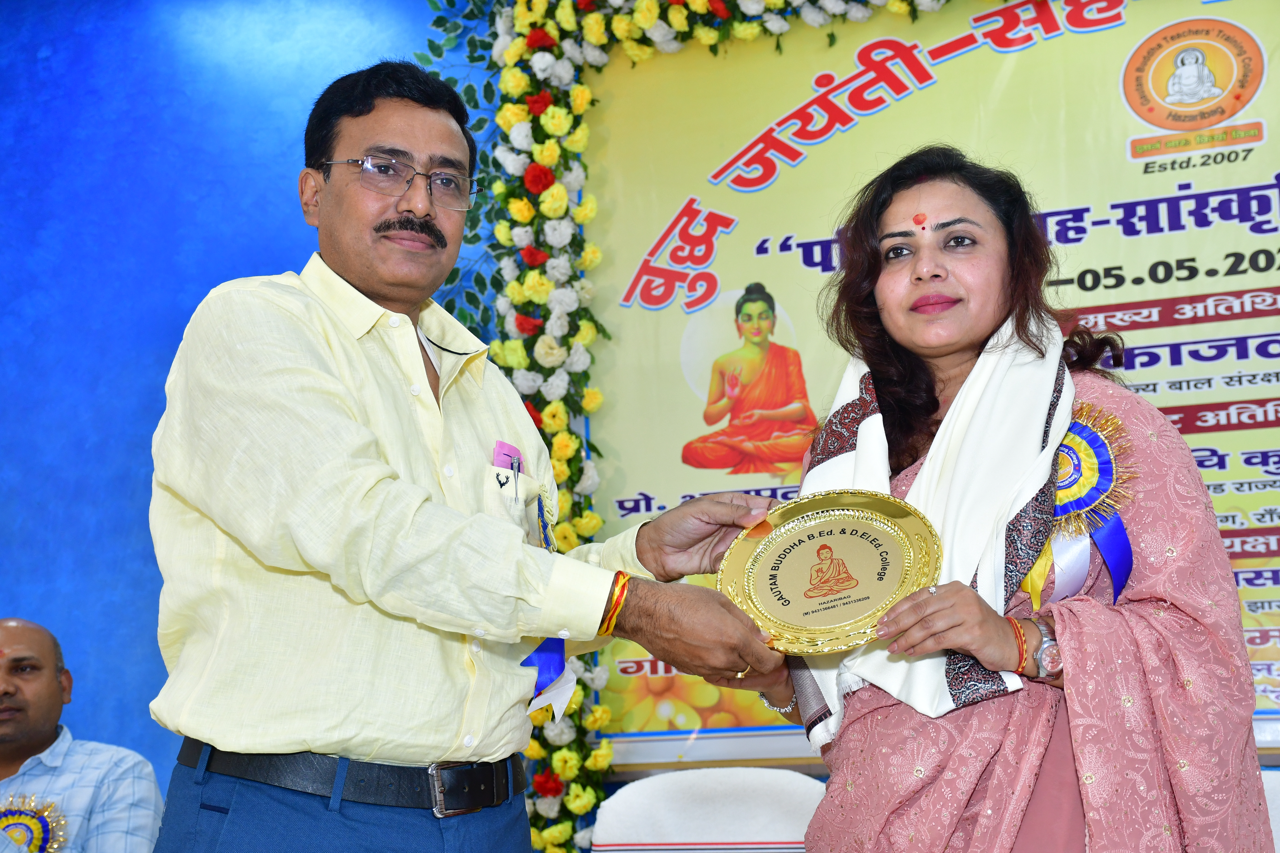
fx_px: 2133
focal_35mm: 60
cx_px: 640
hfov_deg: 33.4
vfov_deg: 22.6
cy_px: 426
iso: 800
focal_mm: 40
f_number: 5.6
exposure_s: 1/125
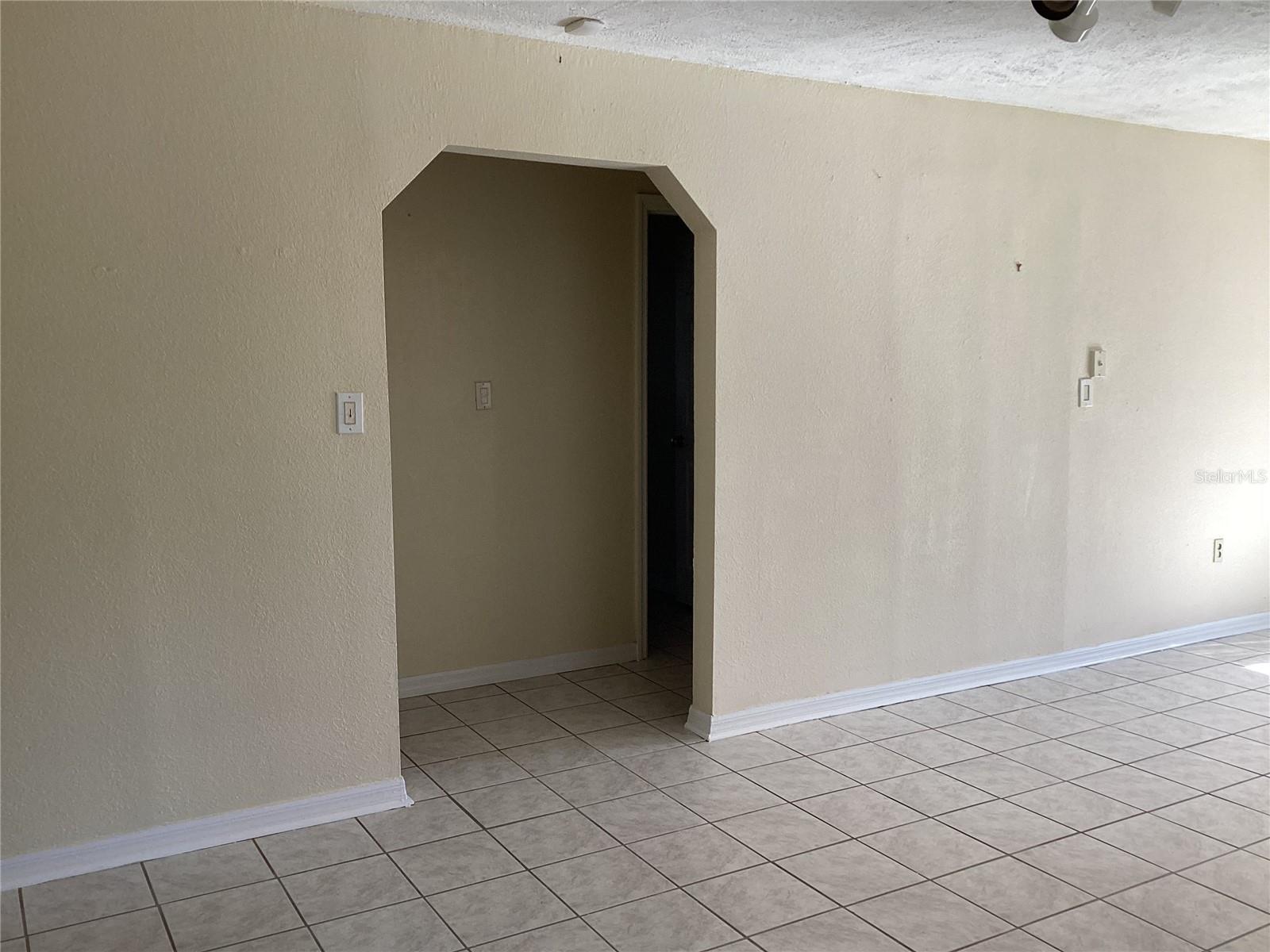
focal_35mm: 31
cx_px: 635
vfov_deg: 45.4
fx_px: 1137
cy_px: 476
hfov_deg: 58.4
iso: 40
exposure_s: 1/120
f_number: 2.4
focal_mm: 3.3
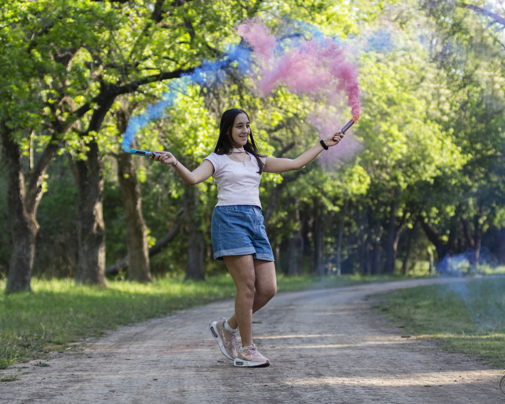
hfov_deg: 14.2
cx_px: 239
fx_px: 2032
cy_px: 203
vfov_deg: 11.3
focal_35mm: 136
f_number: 2.8
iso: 400
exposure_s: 1/1000
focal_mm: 80
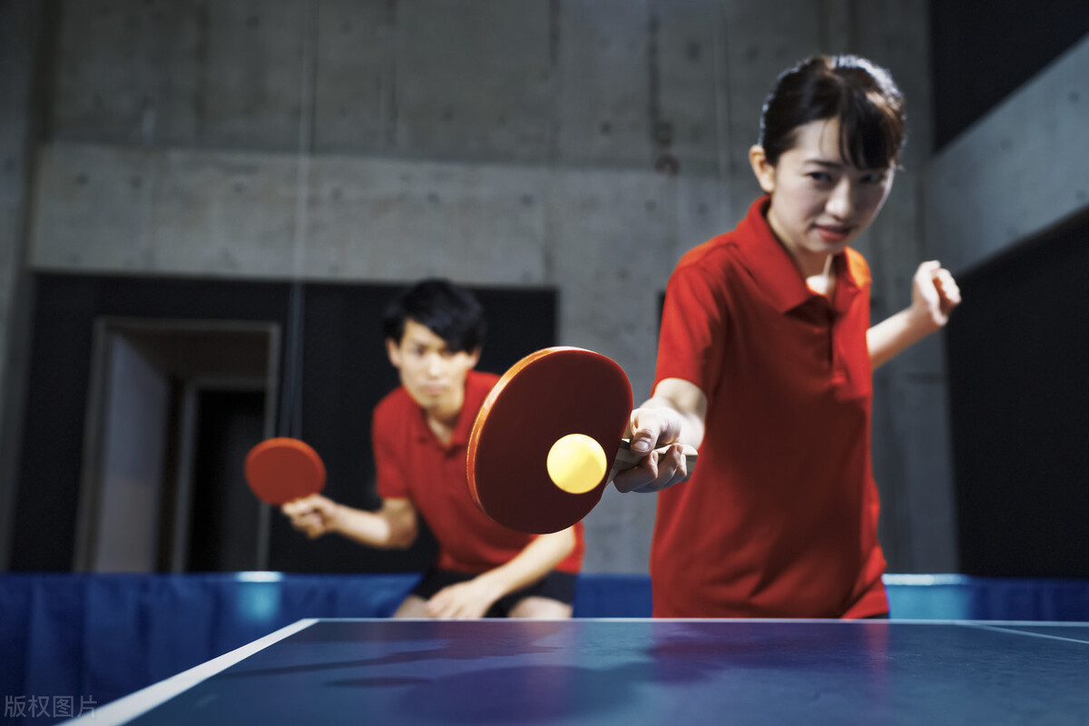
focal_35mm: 35
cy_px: 363
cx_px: 544
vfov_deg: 37.9
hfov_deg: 54.4
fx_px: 1059
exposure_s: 1/60
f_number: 2.8
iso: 100
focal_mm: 35
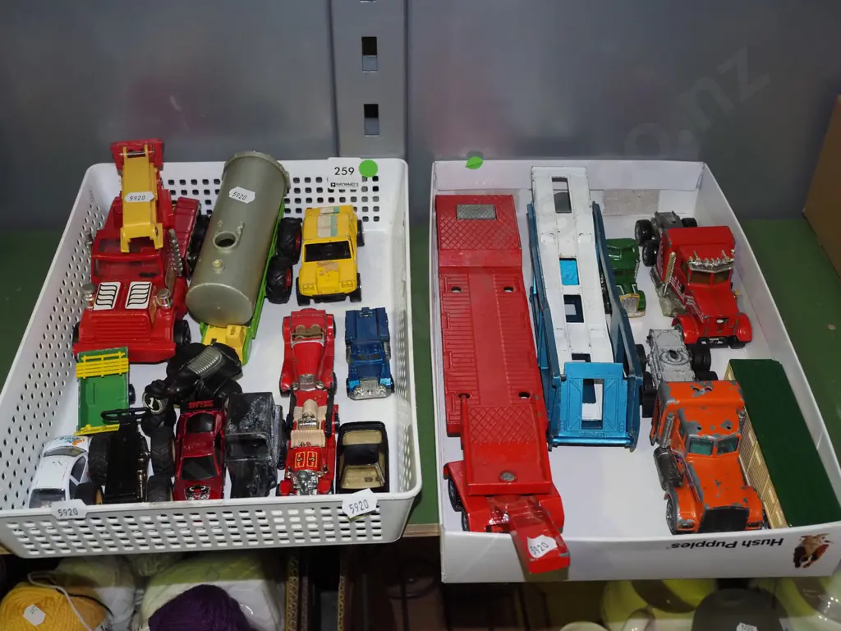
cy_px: 316
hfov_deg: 49.0
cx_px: 420
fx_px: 923
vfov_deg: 37.7
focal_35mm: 38
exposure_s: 1/160
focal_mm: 19
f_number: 5.6
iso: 2500
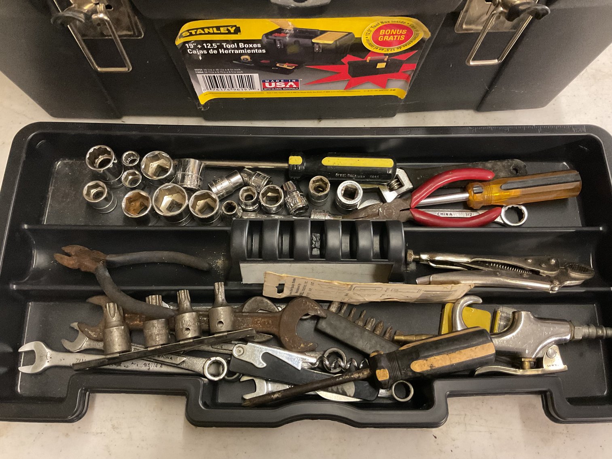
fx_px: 513
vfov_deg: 48.2
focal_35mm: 29
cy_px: 230
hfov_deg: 61.7
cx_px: 306
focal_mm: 3
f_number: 1.8
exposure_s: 1/30
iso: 500
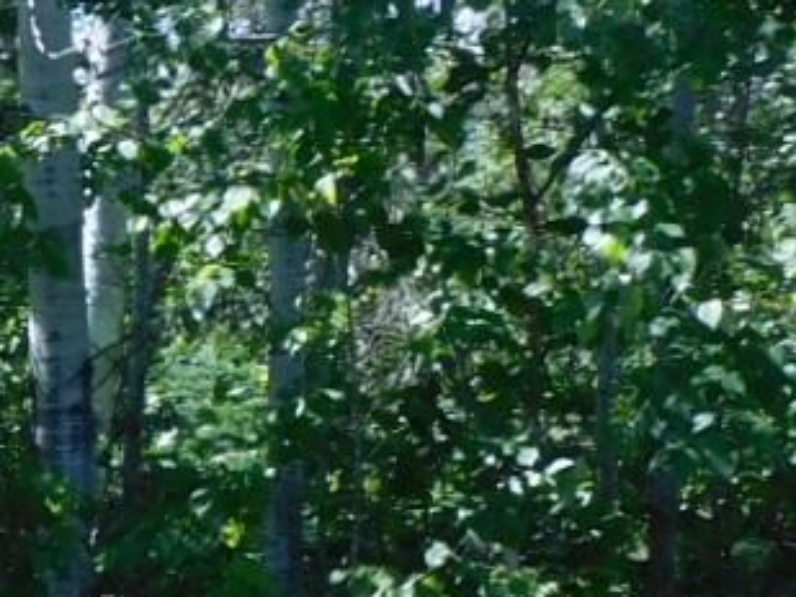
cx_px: -1195
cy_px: 142
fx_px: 4762
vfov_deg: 7.2
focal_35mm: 207
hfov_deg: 8.6
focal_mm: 7.2
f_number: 3.8
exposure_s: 1/320
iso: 125
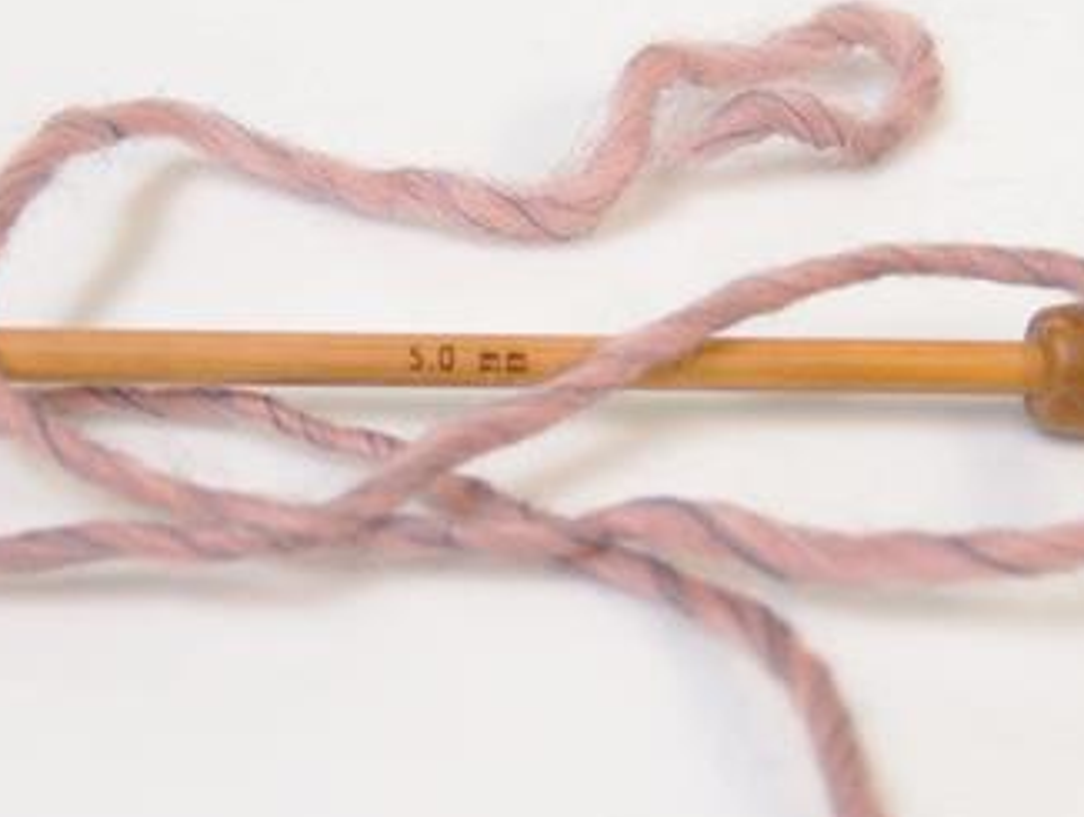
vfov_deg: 19.7
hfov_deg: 25.9
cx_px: 464
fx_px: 2353
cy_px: 355
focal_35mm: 75
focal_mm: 12.53
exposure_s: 1/37.7
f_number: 2.9
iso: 200
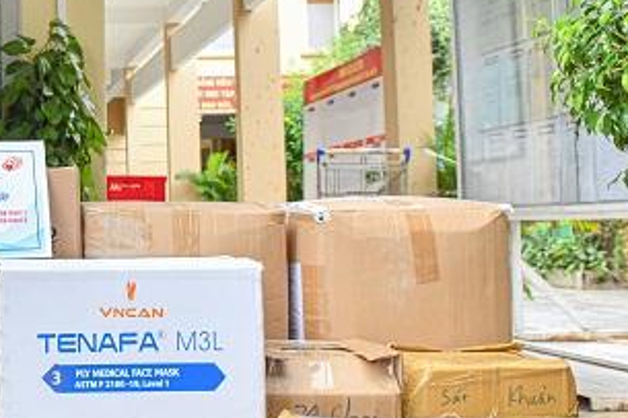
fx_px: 1098
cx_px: -62
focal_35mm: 63
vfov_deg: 21.5
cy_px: 158
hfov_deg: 28.9
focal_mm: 24
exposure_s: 1/200
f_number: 5.6
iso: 800
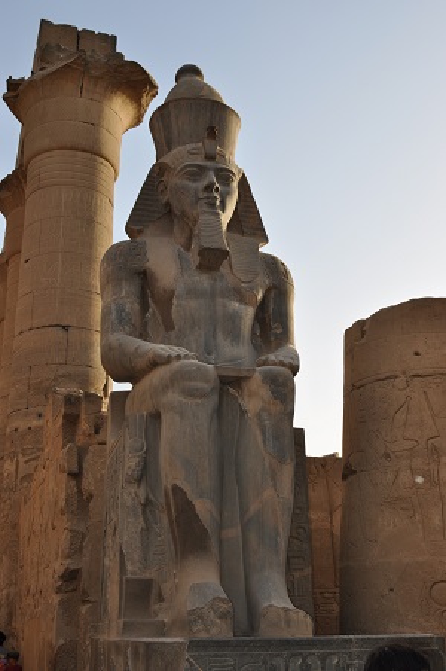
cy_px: 336
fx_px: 782
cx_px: 223
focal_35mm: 42
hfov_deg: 31.8
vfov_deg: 46.4
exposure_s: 1/200
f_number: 9
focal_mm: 28
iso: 200
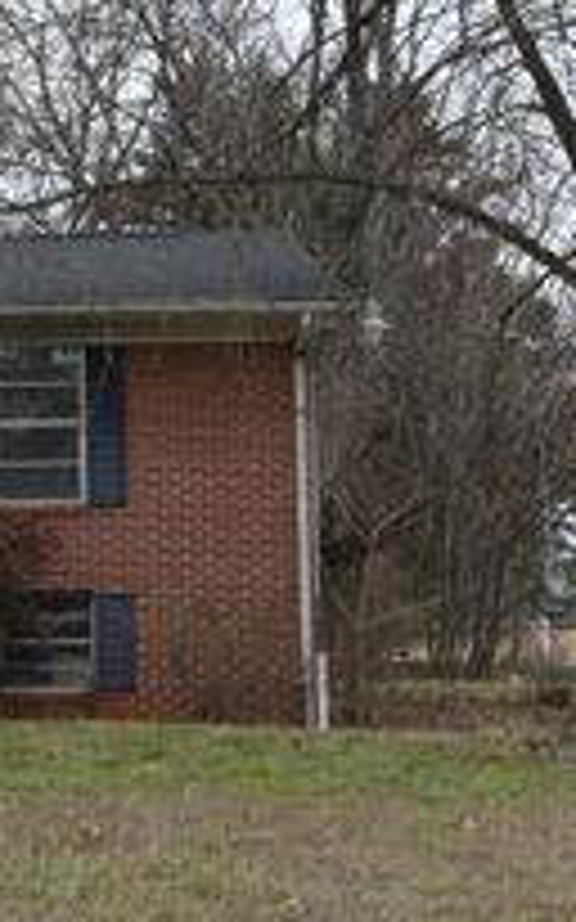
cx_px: -400
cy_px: 562
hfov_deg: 12.5
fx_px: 2438
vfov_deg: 21.4
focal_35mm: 97
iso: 125
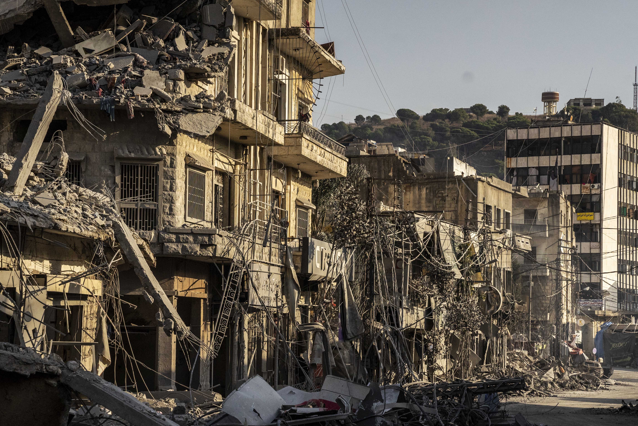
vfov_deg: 14.9
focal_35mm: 92
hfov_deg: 22.1
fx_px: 1630
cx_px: 280
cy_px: 239
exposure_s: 1/5000
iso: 1250
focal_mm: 70
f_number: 5.6
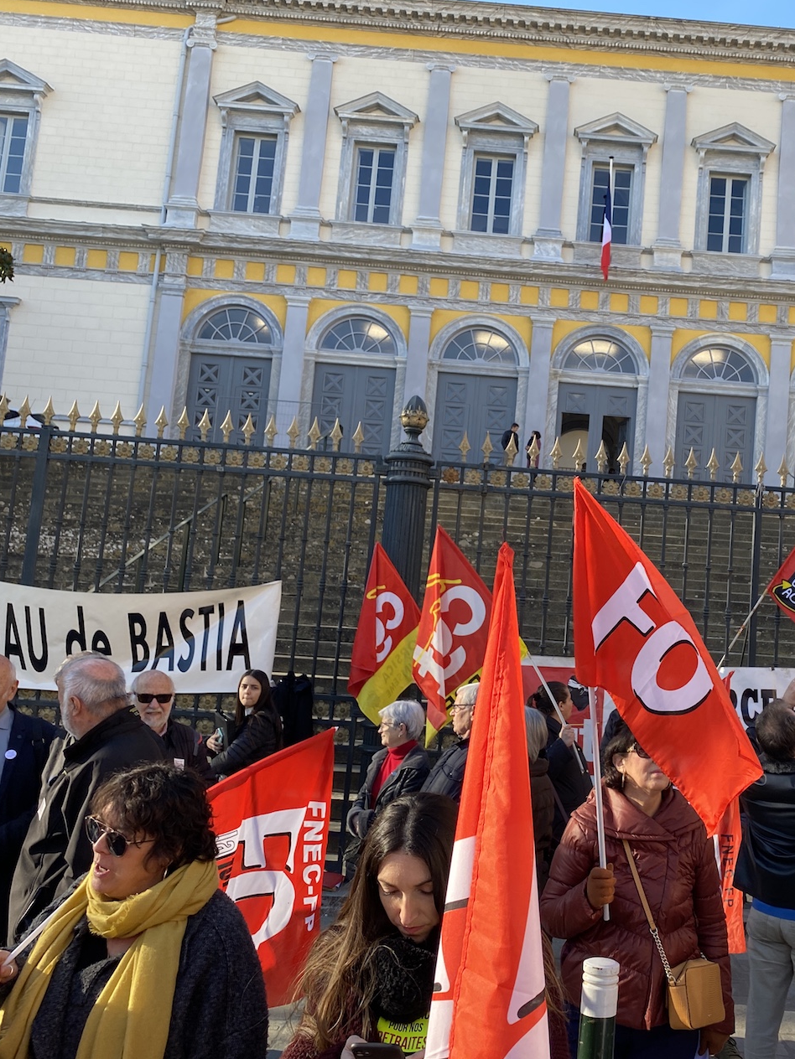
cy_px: 530
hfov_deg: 39.7
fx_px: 1072
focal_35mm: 35
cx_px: 582
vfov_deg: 52.6
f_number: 1.8
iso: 32
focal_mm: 4.25
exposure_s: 1/515
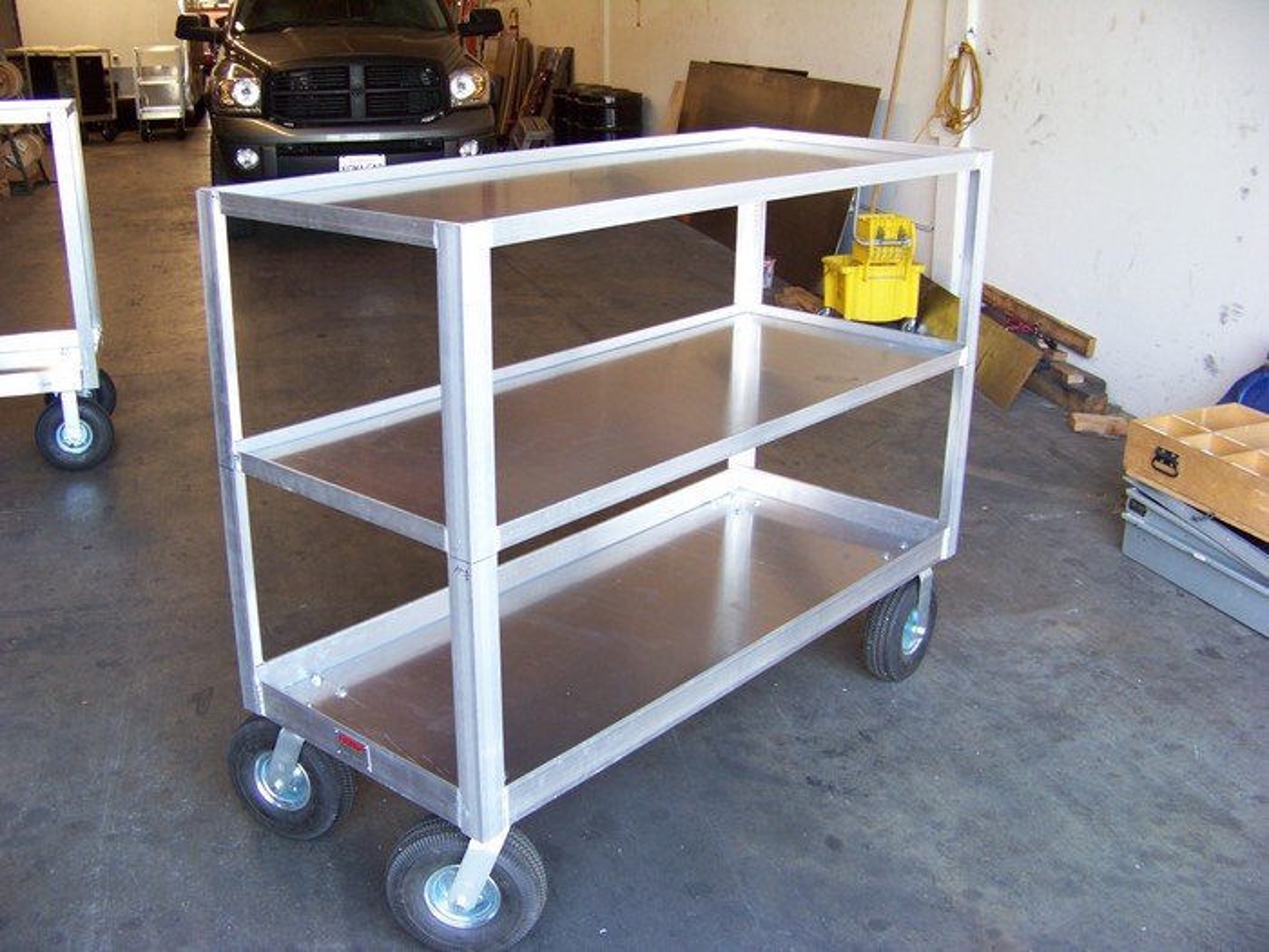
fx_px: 1320
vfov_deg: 39.7
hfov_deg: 51.4
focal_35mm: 36
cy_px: 476
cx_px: 634
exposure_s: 1/30
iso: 111
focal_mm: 5.85
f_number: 2.8
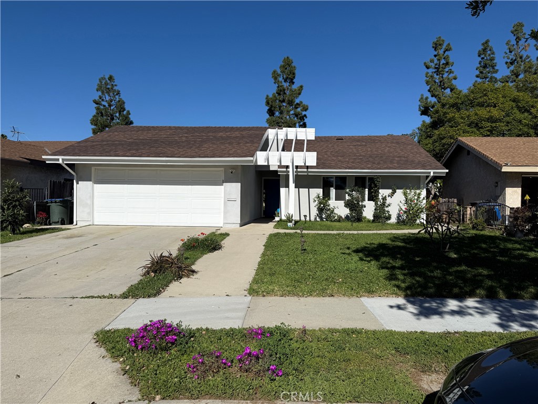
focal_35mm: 24
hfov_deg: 71.6
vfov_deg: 56.8
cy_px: 202
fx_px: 373
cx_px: 269
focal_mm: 6.76
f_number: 1.78
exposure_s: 1/9091
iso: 80
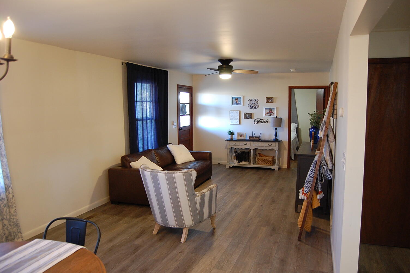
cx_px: 205
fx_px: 307
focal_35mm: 27
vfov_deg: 47.8
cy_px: 136
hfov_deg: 67.4
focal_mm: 18
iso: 800
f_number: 3.5
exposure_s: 1/30
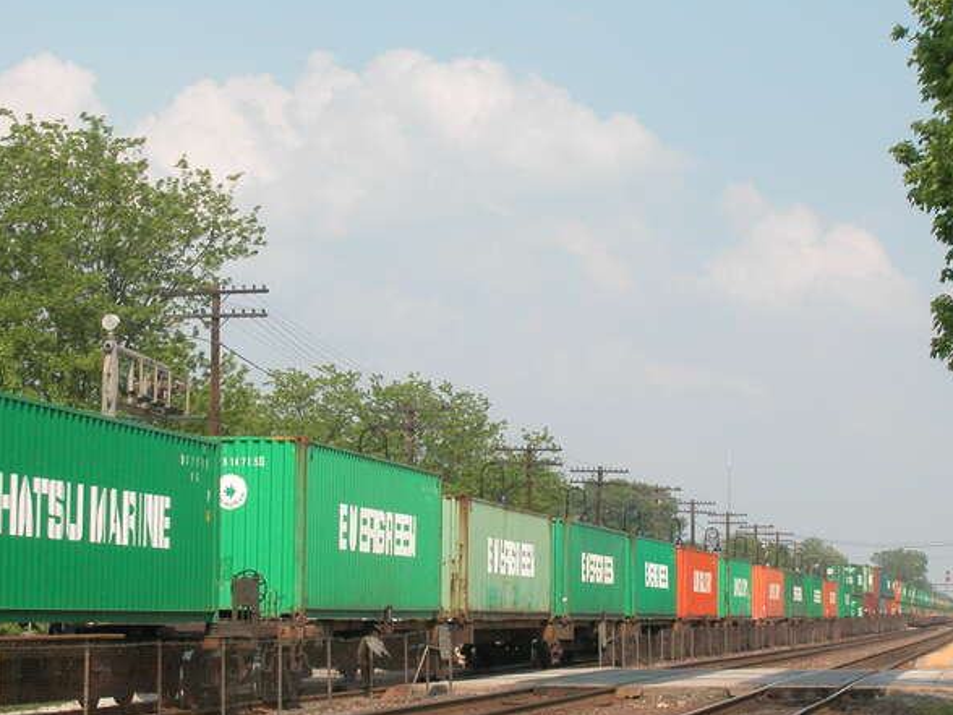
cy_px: 384
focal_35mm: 111
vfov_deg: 13.3
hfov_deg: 17.7
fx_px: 3056
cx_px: 464
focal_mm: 21.4
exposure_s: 1/399
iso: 100
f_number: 6.8
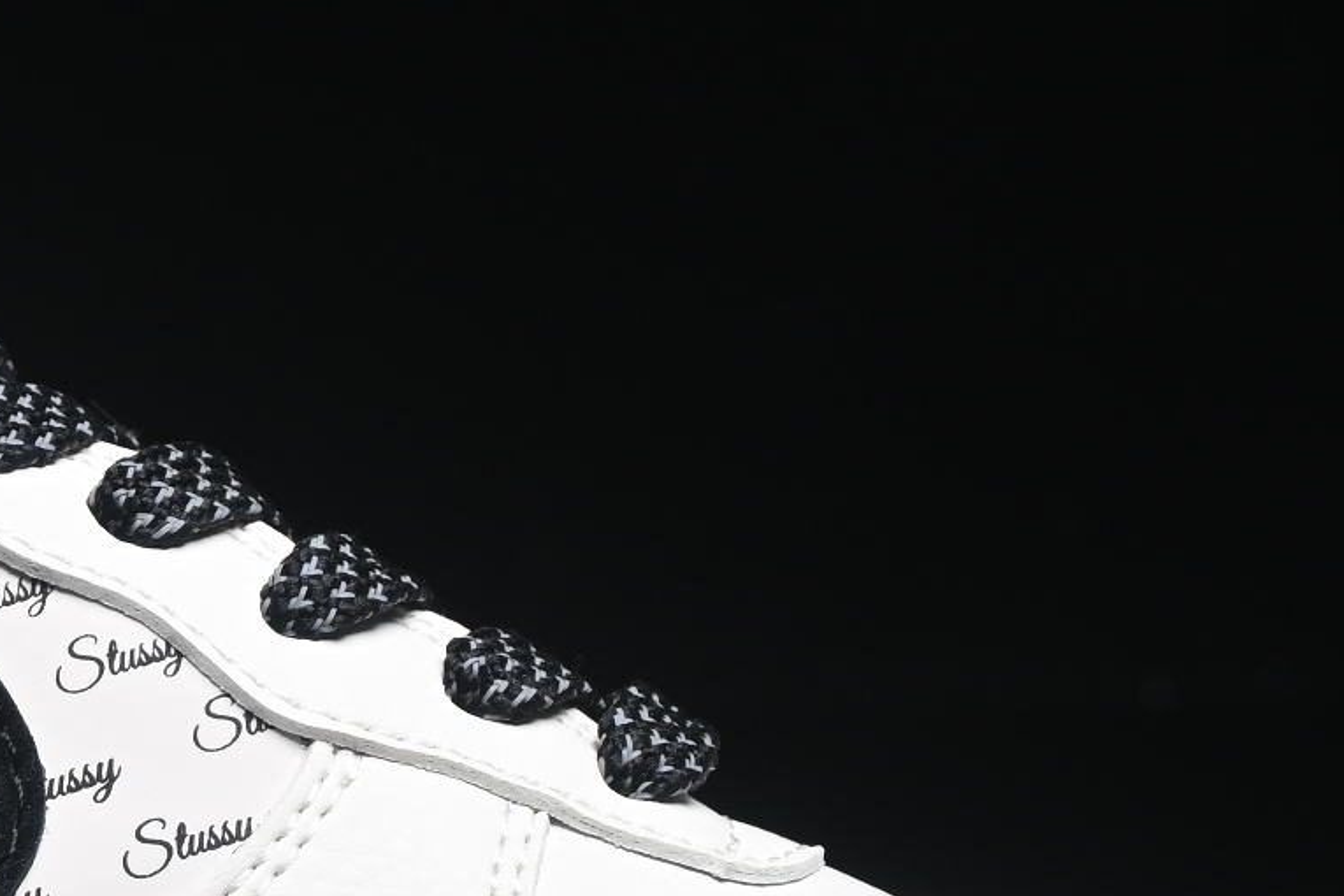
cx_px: -109
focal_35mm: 273
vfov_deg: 5.0
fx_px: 10191
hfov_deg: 7.5
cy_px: 647
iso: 160
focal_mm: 50
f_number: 6.3
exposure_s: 1/80
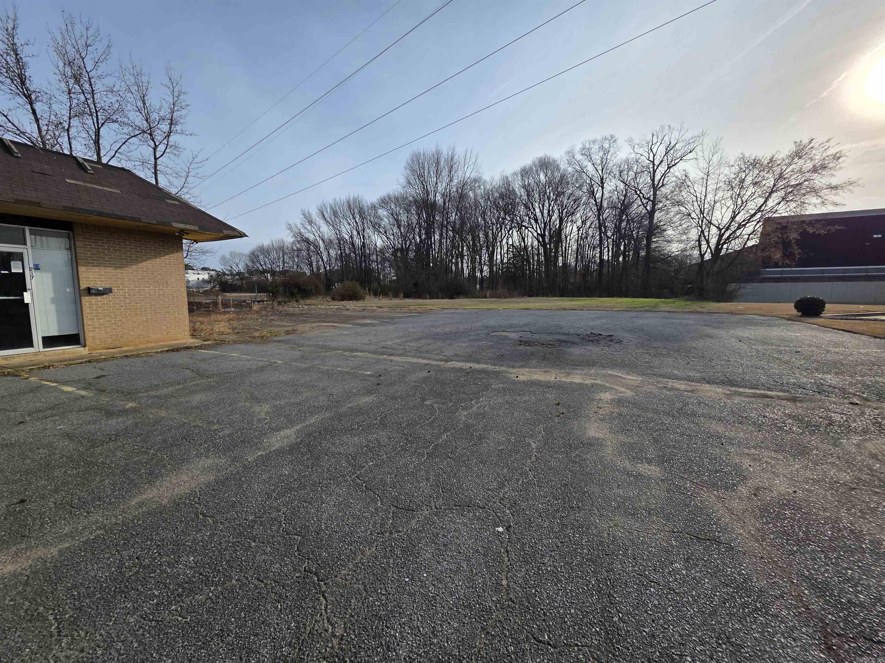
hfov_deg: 106.2
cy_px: 332
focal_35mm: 13
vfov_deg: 89.9
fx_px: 332
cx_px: 442
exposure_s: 1/3282
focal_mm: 2.2
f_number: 1.9
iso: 40
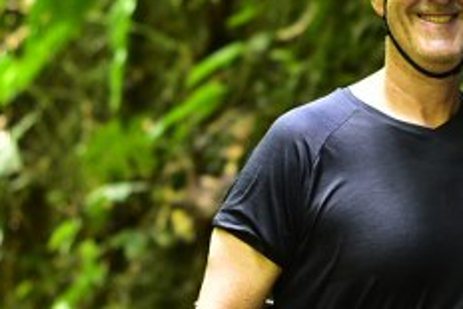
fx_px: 3333
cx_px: 643
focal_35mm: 259
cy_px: 204
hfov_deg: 7.8
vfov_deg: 5.3
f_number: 2
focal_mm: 50
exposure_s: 1/250
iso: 1000
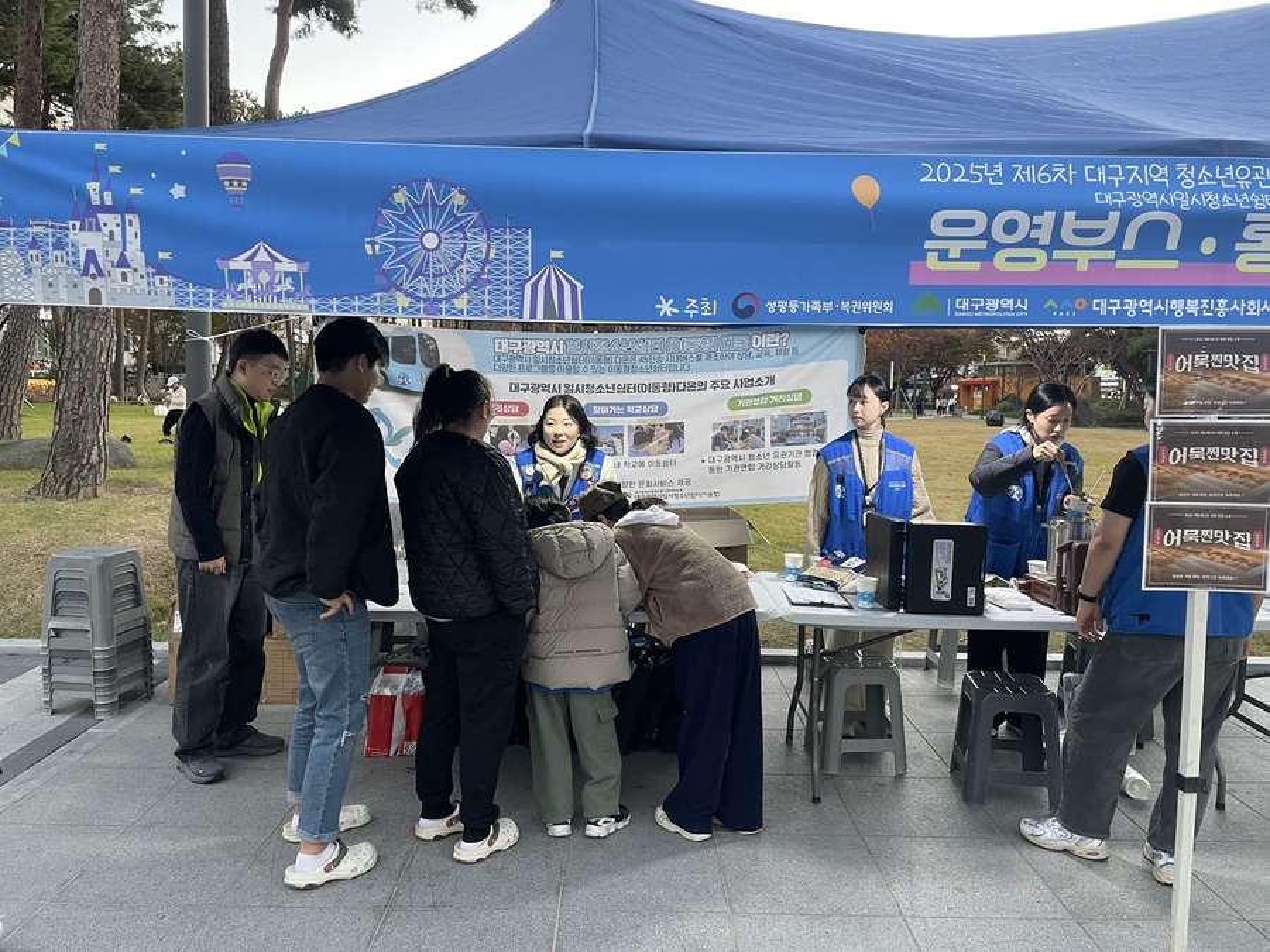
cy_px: 476
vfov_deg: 53.1
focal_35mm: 26
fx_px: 954
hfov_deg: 67.3
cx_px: 635
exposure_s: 1/60
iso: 160
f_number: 1.6
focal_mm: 4.2
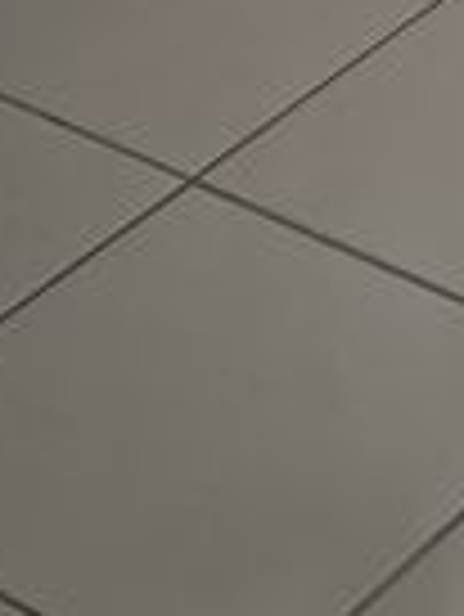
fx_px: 3515
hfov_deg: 7.5
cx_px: 613
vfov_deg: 8.8
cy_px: -1016
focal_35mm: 197
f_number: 1.9
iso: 316
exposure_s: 1/50
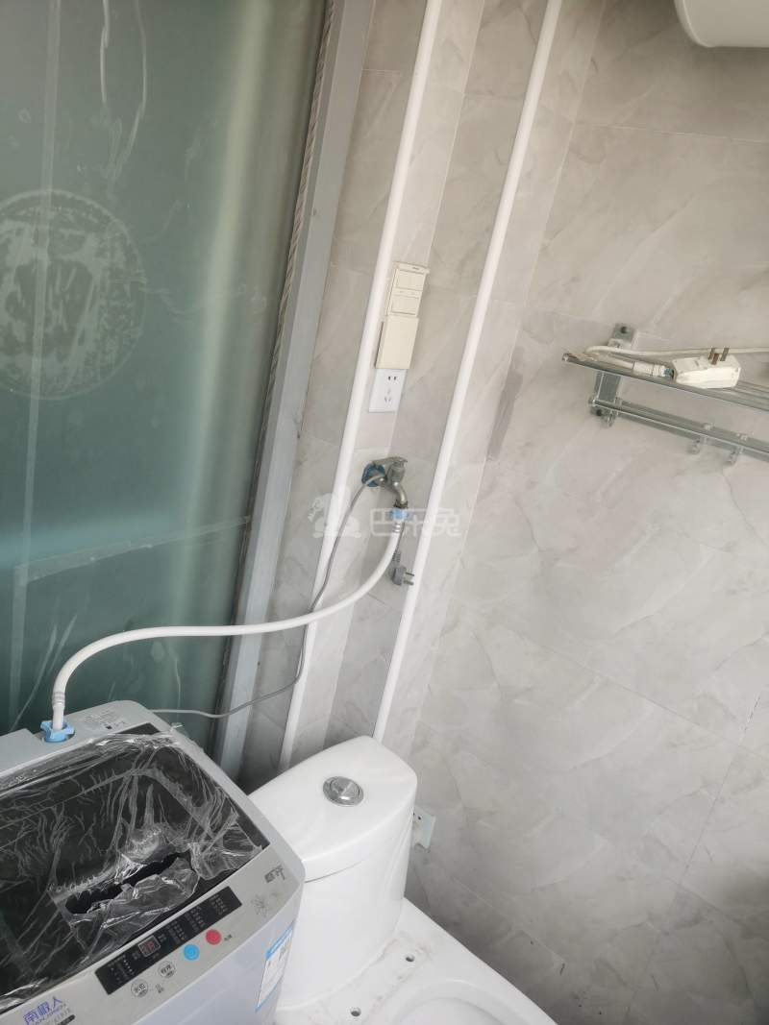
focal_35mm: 27
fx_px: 800
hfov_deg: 51.3
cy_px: 512
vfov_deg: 65.3
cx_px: 384
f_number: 1.8
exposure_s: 1/100
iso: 125
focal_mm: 5.58
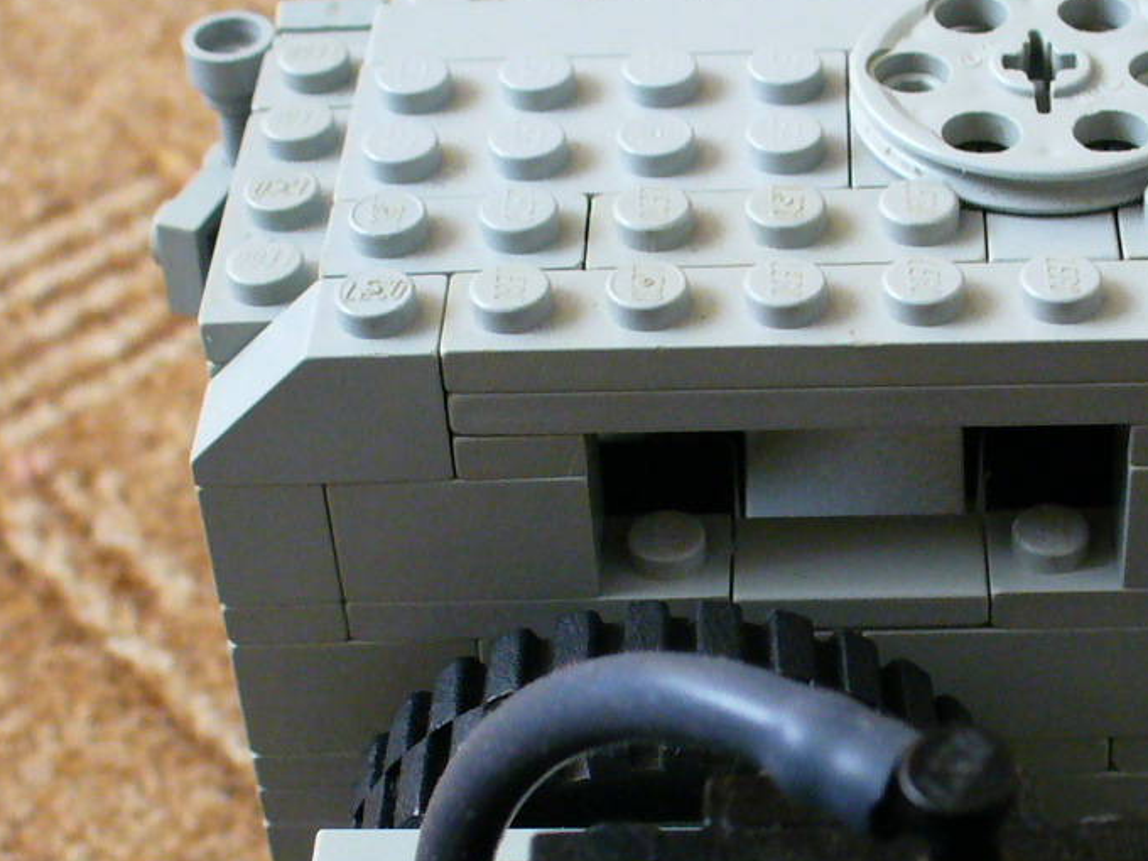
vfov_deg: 16.9
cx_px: 875
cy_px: 596
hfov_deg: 22.3
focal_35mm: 87
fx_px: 2885
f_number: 2.8
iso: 200
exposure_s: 1/20
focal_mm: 6.1
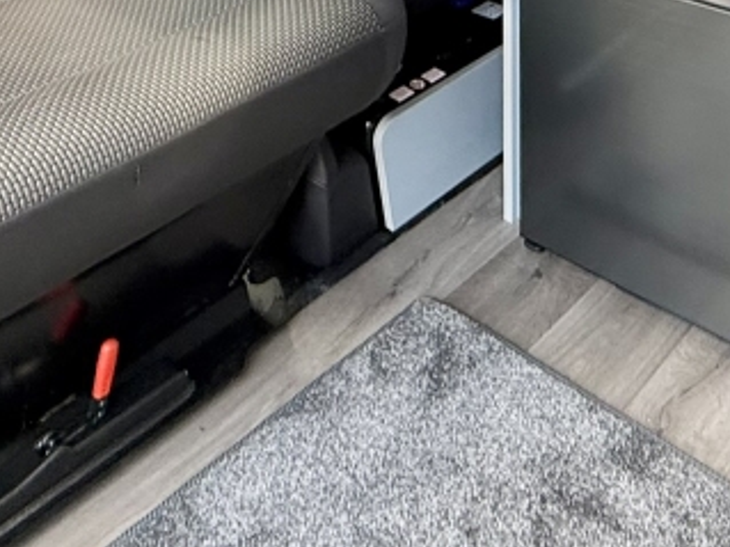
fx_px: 949
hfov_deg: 41.2
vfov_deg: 24.9
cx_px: 522
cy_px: -265
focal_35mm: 45
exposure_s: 1/99
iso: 80
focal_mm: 2.22
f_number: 2.2
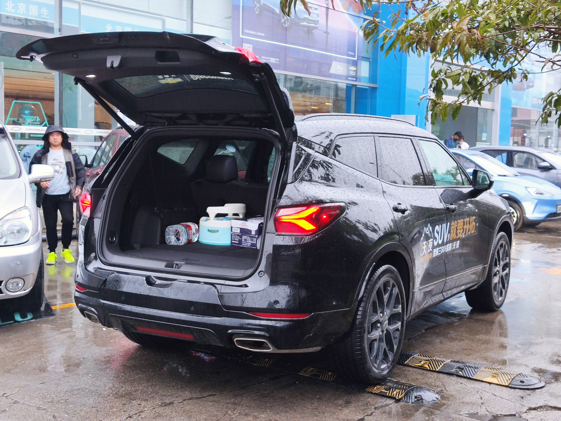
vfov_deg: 31.5
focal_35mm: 46
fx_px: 745
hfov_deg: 41.2
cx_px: 280
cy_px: 210
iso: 344
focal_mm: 4.75
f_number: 1.75
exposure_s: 1/100
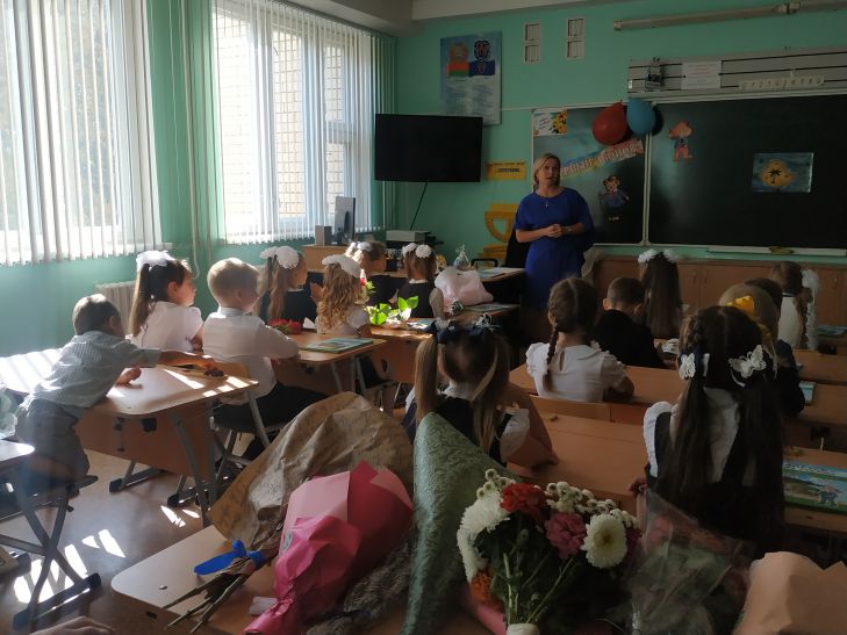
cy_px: 318
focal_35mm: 24
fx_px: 587
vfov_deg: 56.8
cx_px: 424
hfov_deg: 71.6
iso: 250
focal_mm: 3.94
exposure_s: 1/375
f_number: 1.9
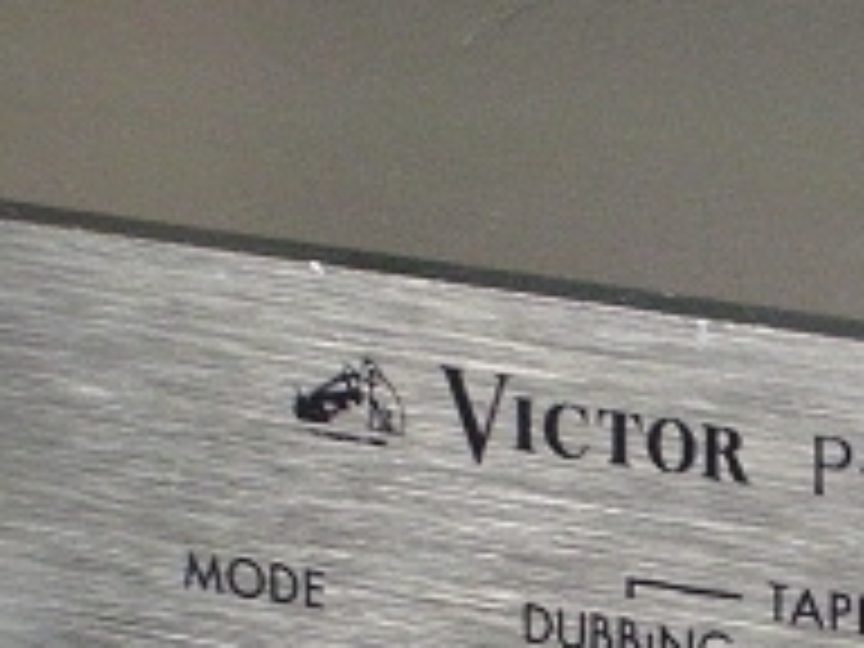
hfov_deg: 5.8
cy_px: 900
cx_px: 1238
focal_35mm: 336
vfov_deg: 4.4
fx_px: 8386
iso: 400
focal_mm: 17.4
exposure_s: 1/2.9
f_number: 4.9
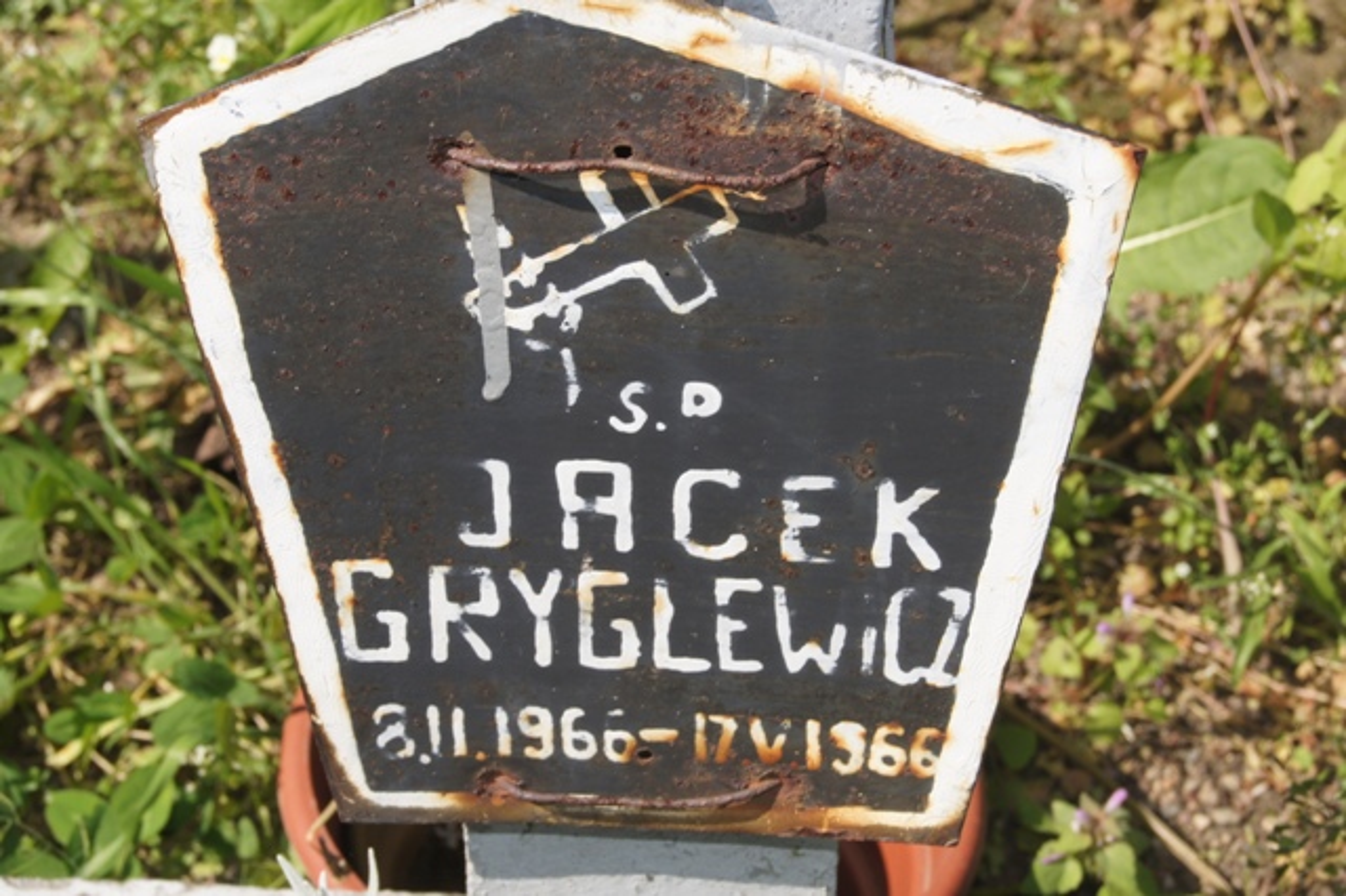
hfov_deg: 24.6
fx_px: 3083
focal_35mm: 82
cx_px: 673
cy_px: 448
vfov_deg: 16.5
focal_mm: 55
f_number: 14
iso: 200
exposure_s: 1/160
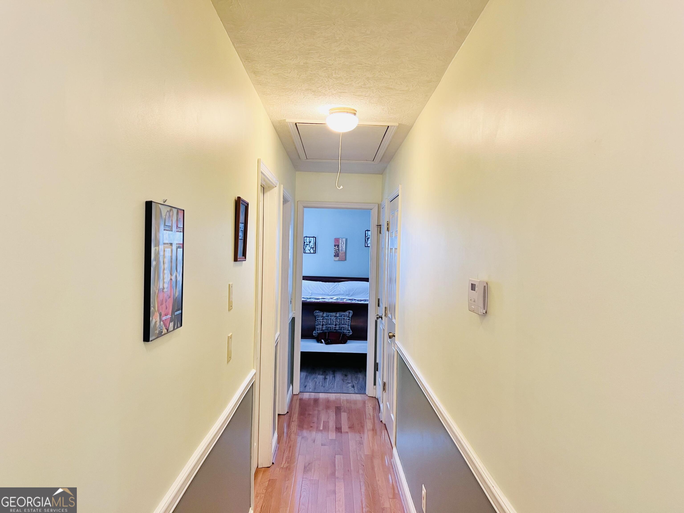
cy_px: 256
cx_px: 342
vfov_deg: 53.1
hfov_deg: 67.3
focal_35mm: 26
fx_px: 514
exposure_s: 1/60
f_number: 1.5
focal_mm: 5.7
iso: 80
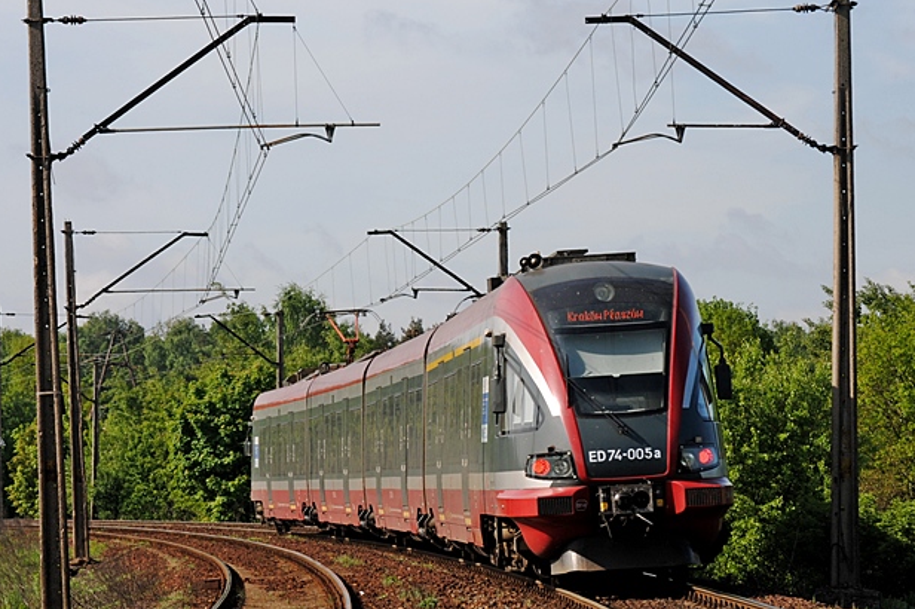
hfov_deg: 12.4
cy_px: 333
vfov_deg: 8.3
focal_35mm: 166
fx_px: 4208
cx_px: 408
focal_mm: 85
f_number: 8
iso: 100
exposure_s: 1/250
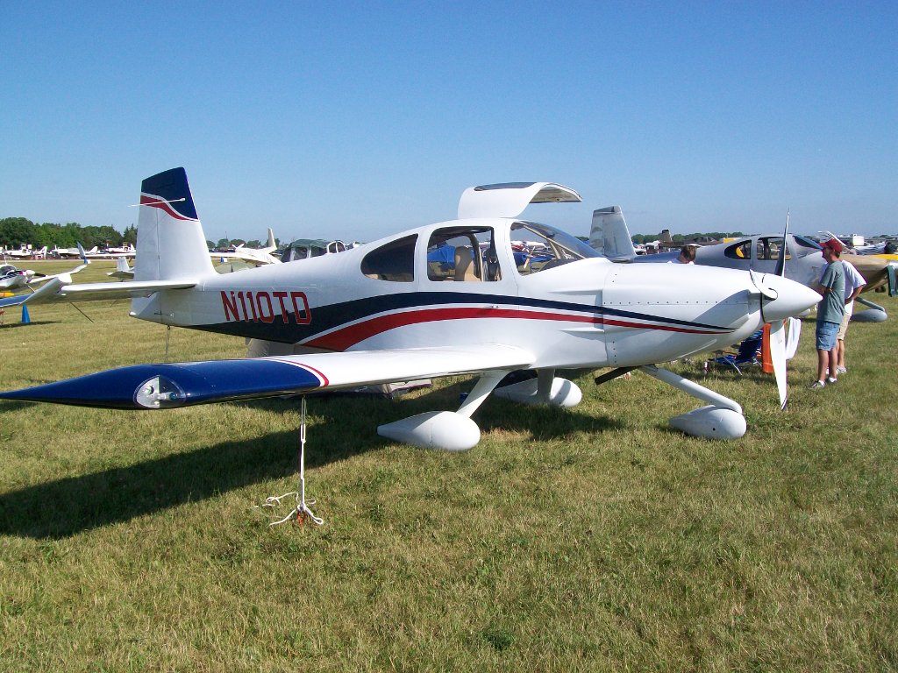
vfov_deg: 39.7
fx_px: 934
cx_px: 449
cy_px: 336
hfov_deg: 51.4
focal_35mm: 36
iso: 64
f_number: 4.8
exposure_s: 1/500
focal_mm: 6
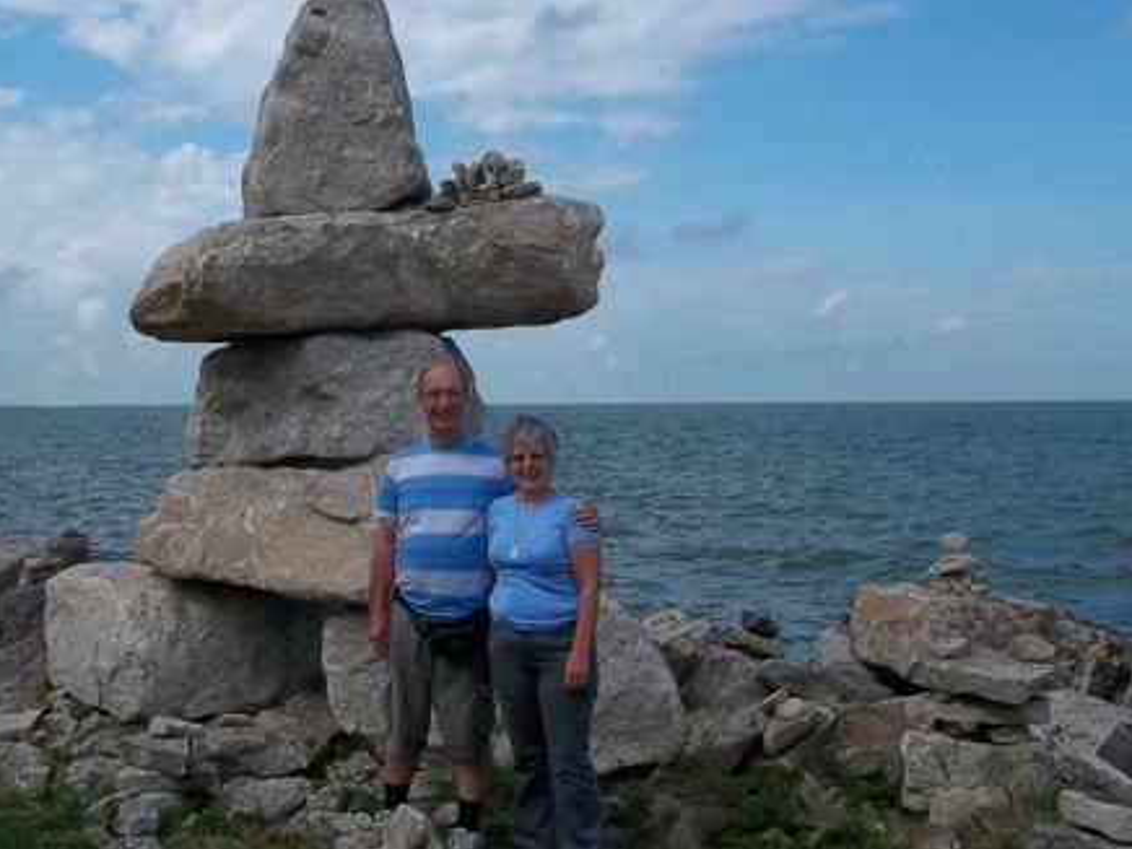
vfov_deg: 30.8
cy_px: 371
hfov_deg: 40.3
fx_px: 1537
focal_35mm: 47
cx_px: 473
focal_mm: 5.7
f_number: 5.5
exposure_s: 1/640
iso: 80
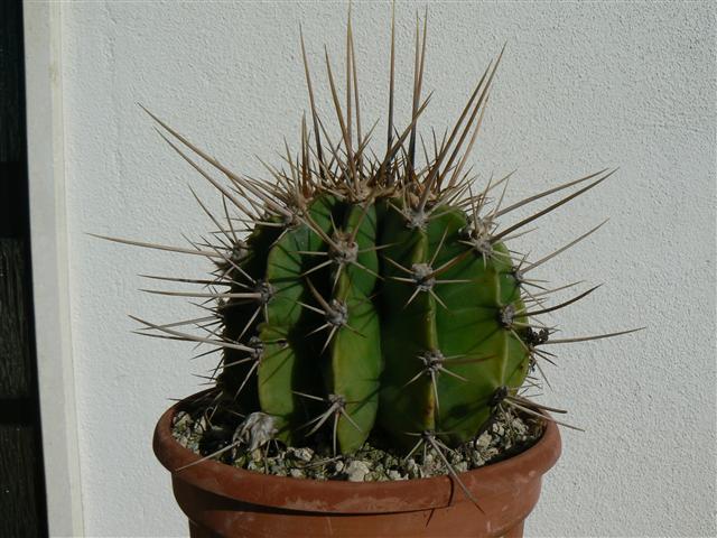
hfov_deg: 51.4
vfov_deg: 39.7
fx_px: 746
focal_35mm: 36
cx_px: 358
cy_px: 269
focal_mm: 6
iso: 80
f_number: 8
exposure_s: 1/1000
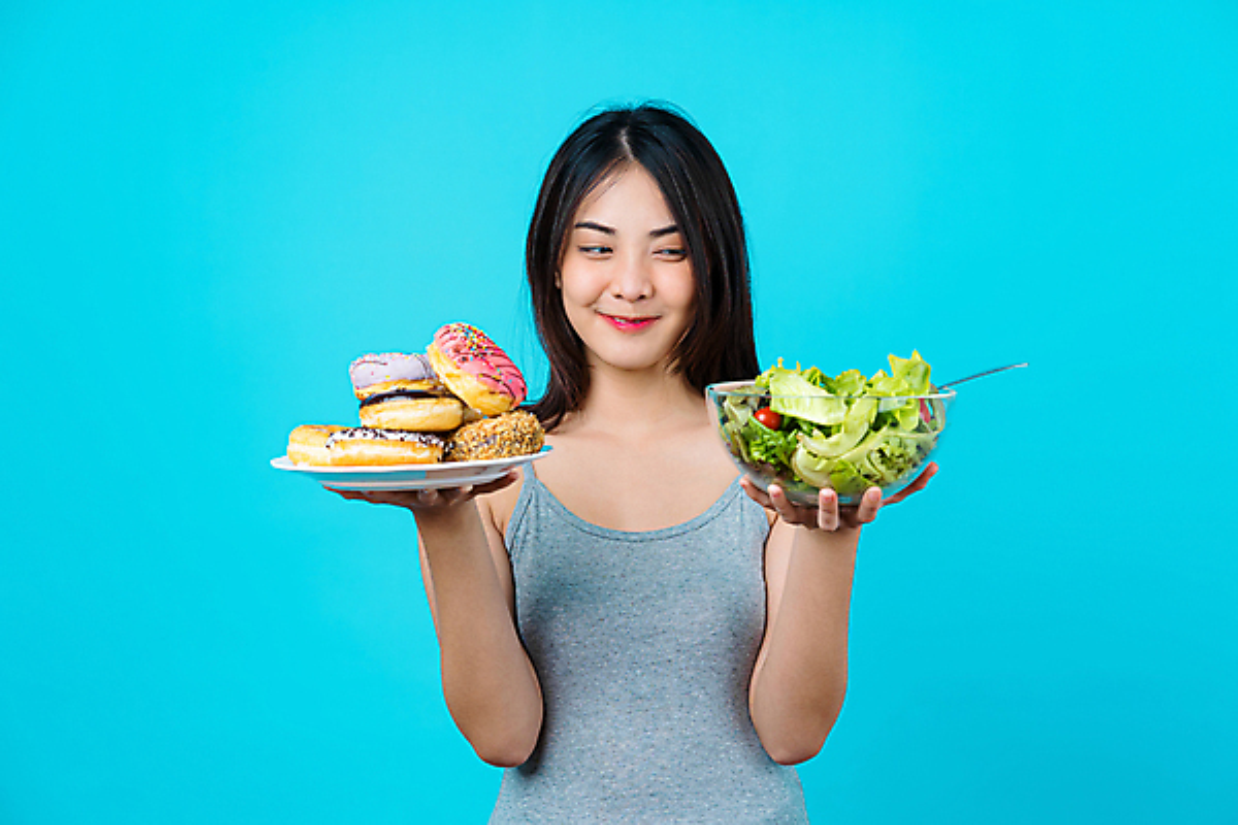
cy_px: 412
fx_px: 2923
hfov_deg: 23.9
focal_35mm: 85
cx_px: 619
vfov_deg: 16.1
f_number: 8
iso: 200
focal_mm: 85
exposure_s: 1/125
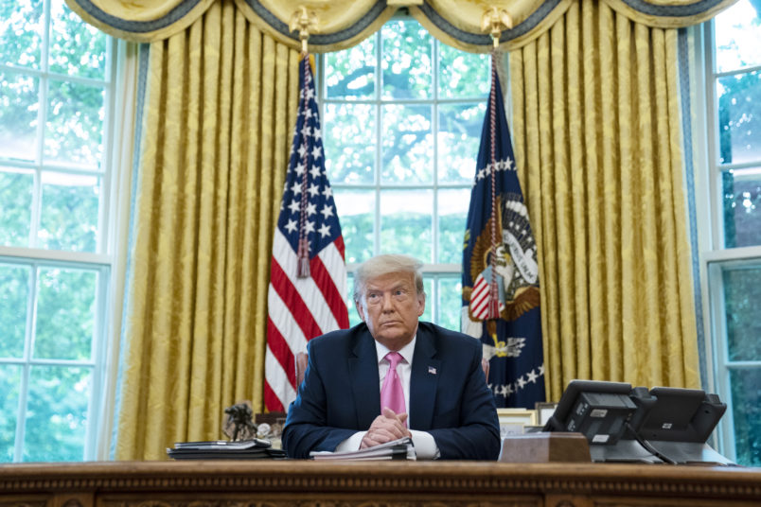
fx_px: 1036
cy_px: 254
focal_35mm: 49
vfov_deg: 27.5
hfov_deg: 40.3
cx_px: 380
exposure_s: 1/320
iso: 2500
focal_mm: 49
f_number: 2.8
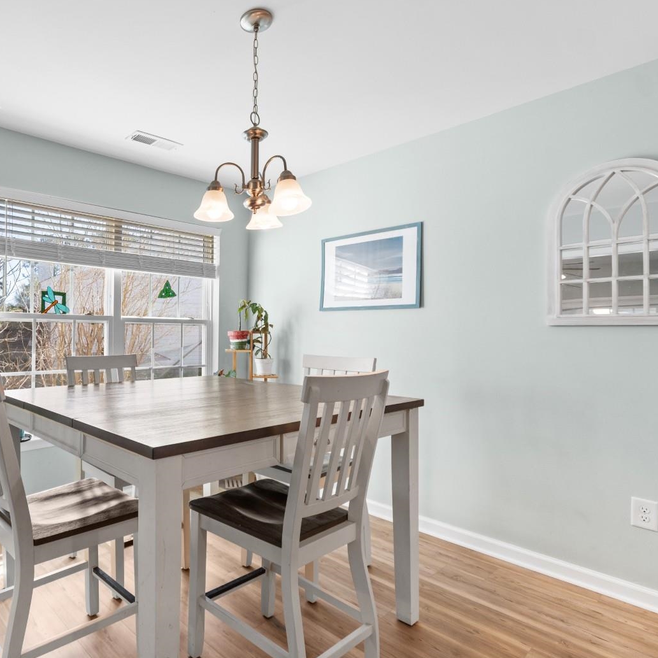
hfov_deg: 71.3
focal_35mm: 20
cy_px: 324
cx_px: 191
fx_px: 430
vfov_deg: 74.8
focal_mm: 10
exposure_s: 1/13
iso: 100
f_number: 4.5
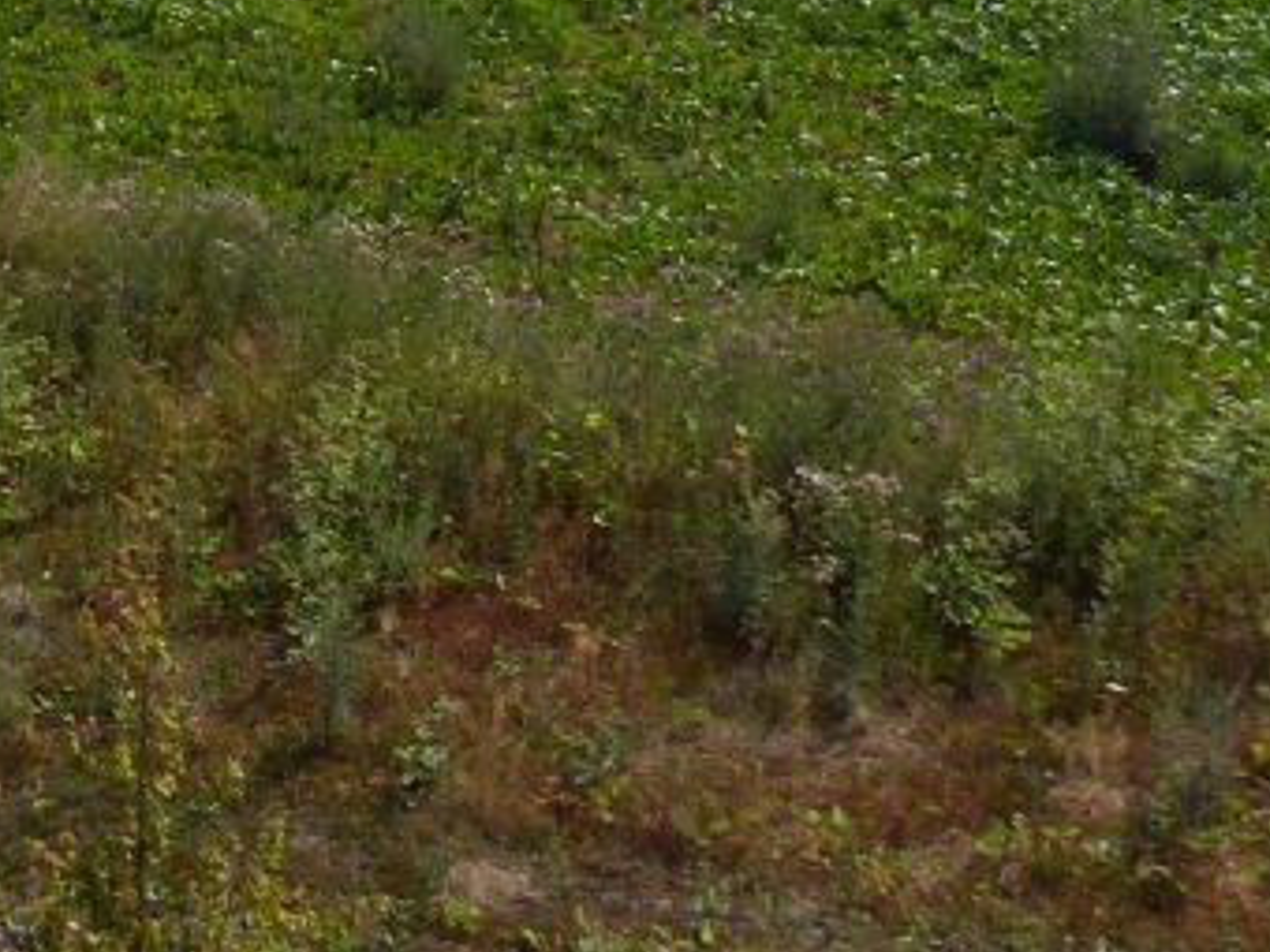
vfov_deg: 12.2
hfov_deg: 16.8
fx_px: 4146
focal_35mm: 113
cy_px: -650
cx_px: -194
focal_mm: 5.7
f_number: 4
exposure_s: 1/1300
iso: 100
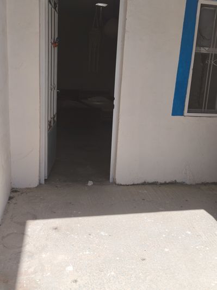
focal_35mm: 36
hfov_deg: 39.7
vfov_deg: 51.4
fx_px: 301
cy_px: 145
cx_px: 108
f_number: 1.7
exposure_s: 1/1996
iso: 80
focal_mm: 5.35
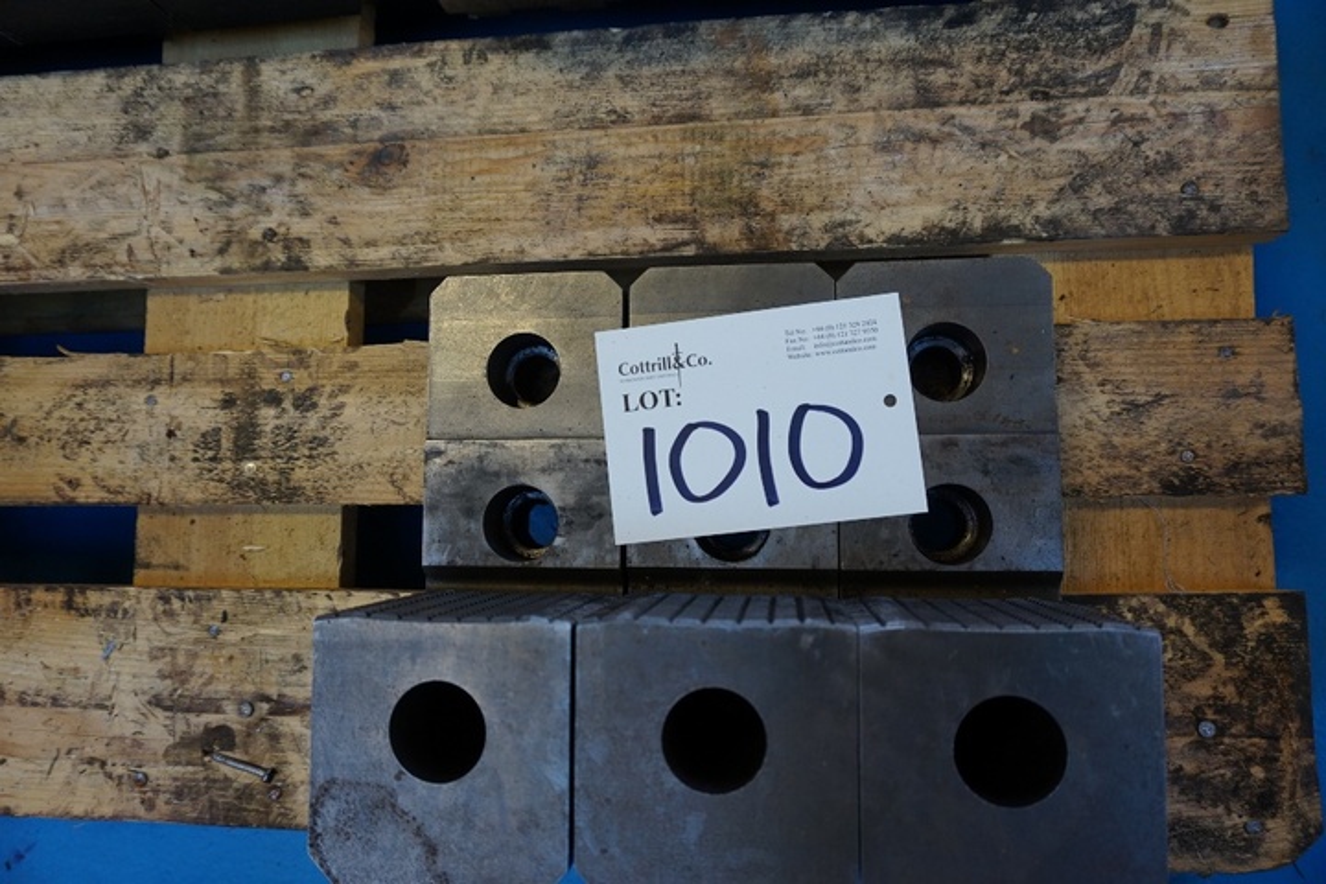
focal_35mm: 24
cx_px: 663
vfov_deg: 53.1
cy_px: 442
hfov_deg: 73.7
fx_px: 884
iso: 500
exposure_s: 1/160
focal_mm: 16
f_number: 4
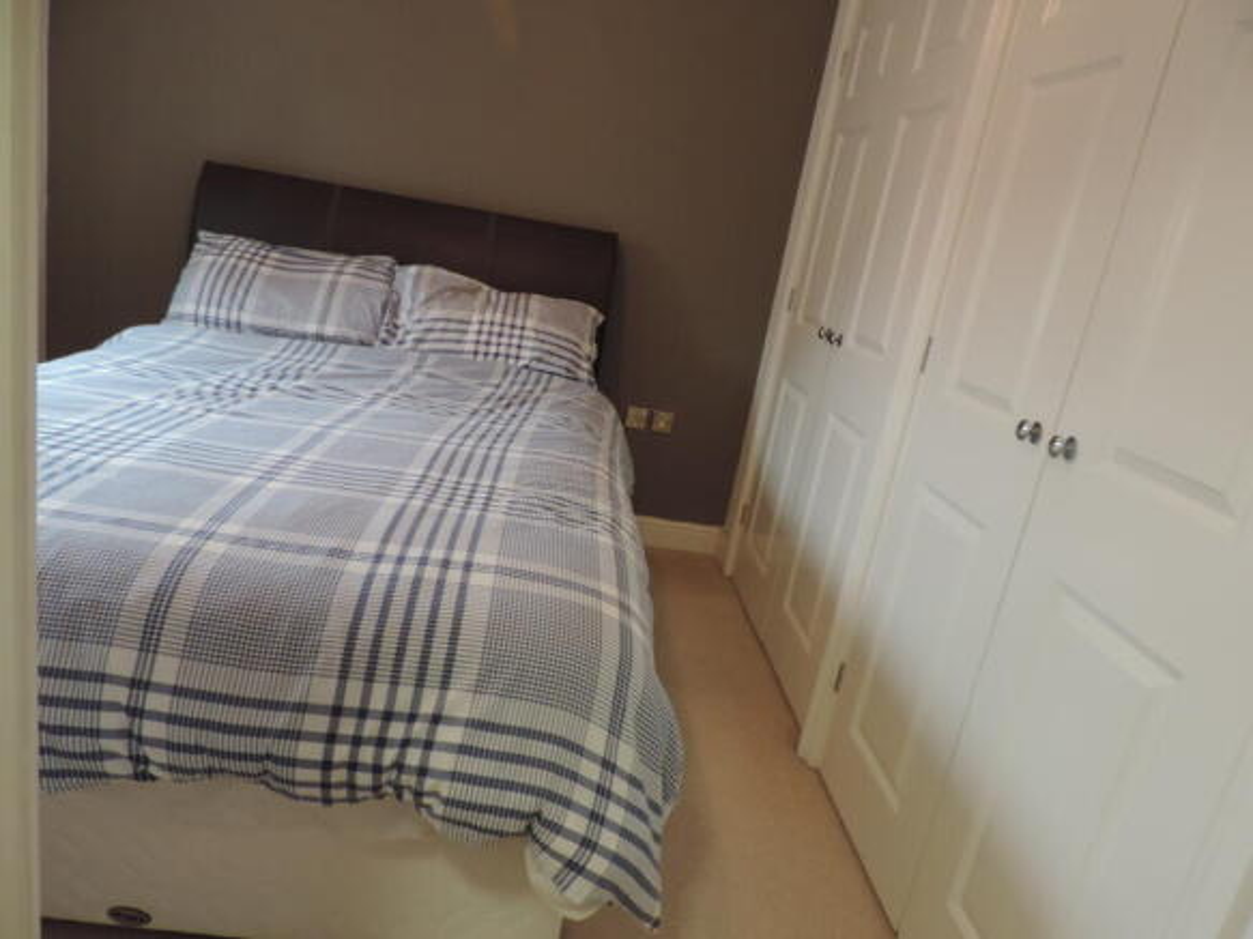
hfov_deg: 71.6
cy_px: 470
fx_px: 869
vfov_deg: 56.8
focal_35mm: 24
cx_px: 626
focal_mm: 4.3
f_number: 3
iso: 320
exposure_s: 1/30
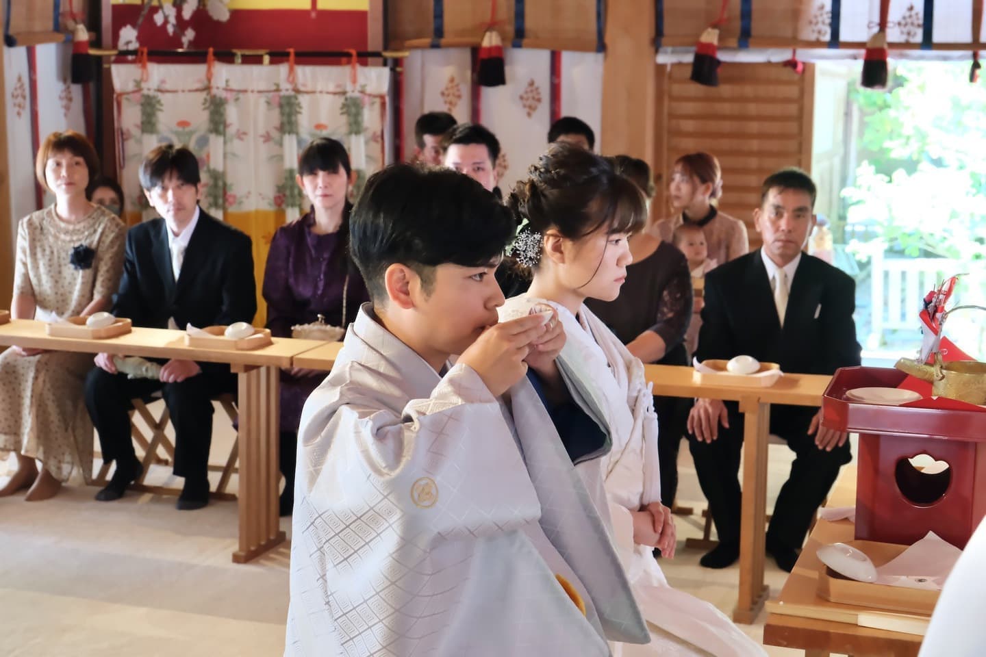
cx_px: 493
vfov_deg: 24.2
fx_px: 1534
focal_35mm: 56
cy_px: 328
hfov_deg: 35.6
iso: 3200
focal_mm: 37
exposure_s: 1/50
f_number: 5.6
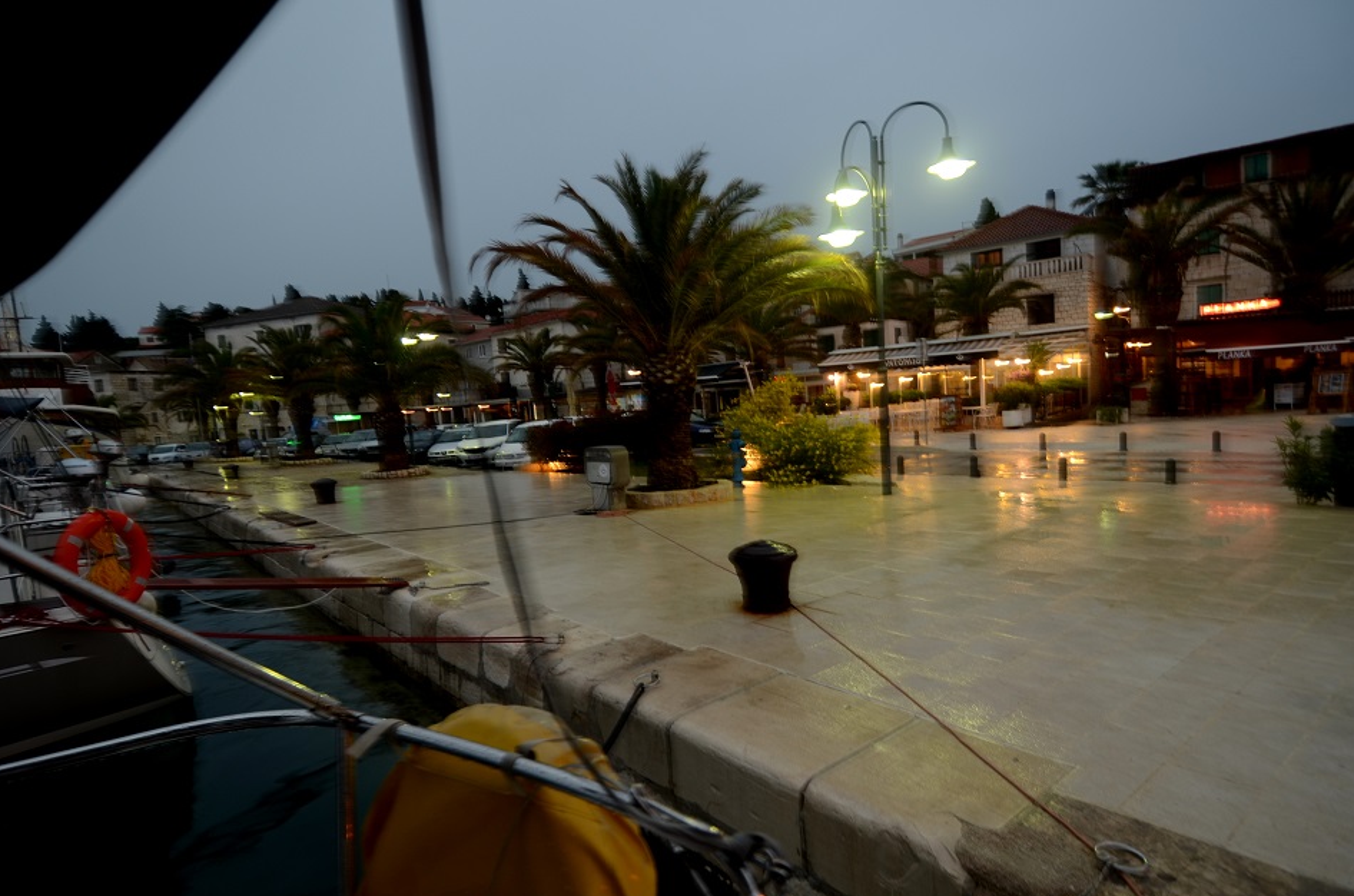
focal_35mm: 19
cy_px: 450
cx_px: 679
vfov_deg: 64.3
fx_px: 713
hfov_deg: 87.0
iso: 100
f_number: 4
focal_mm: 12
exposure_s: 1/4
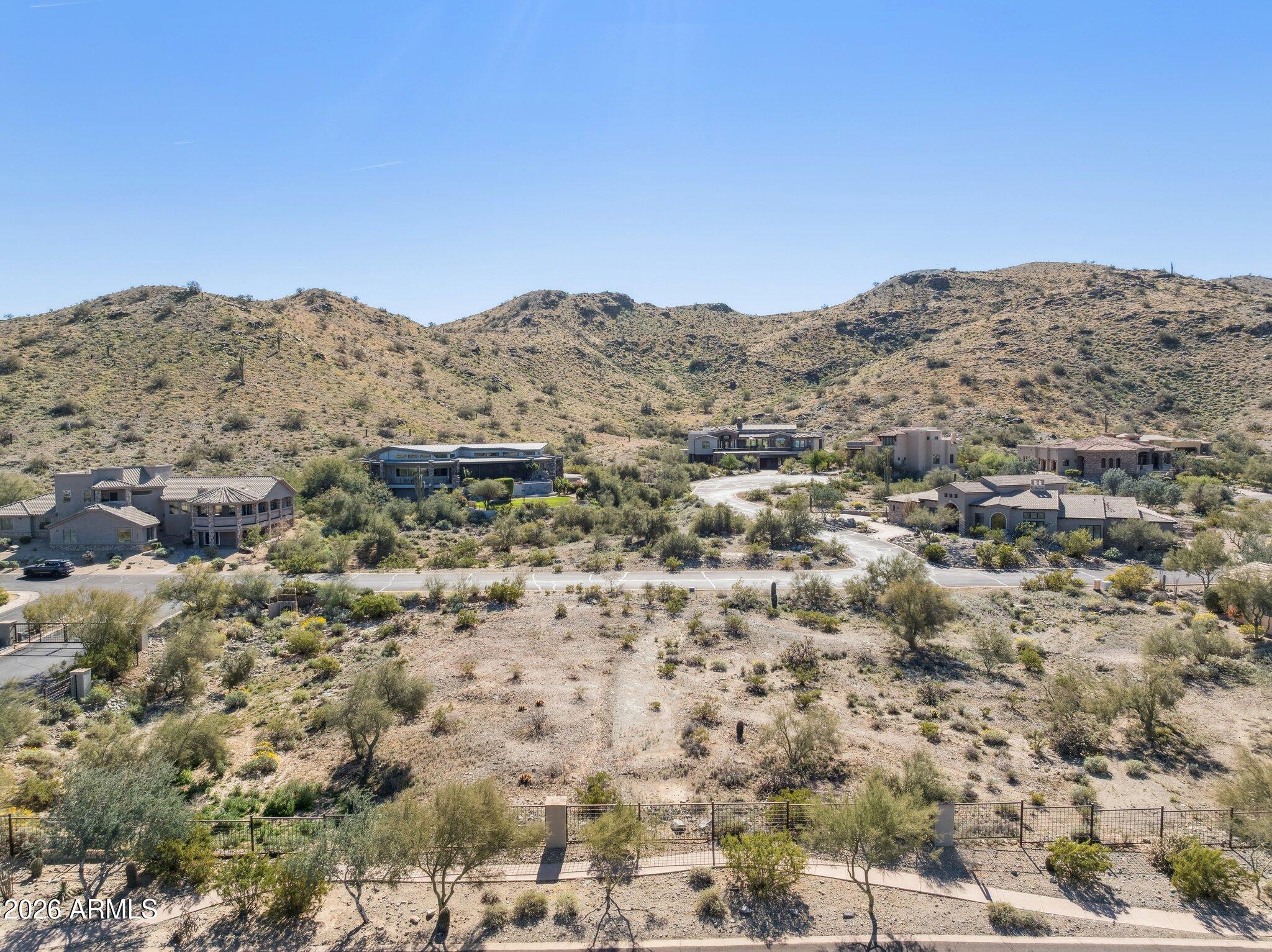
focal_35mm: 24
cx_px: 636
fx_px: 881
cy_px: 476
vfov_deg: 56.8
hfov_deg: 71.6
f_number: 5.6
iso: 100
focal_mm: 12.3
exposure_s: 1/640
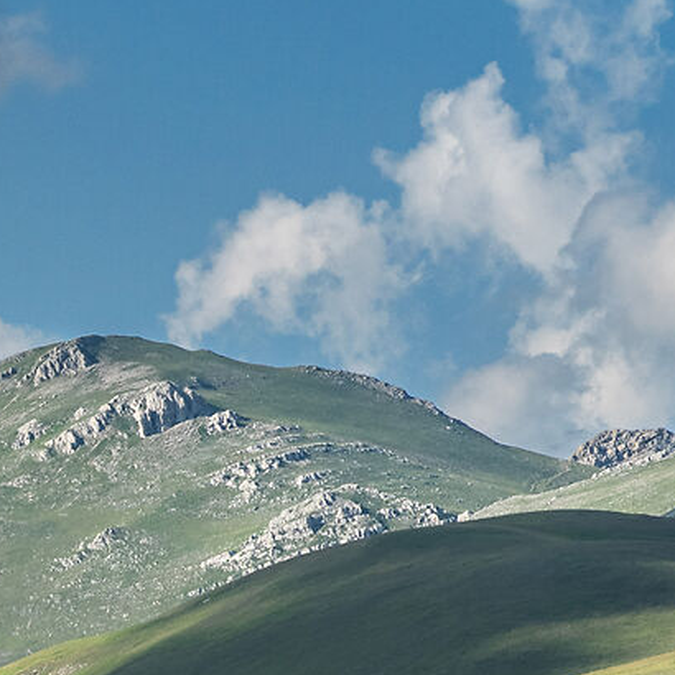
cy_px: 1076
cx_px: -736
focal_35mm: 423
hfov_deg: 4.1
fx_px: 9332
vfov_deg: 4.1
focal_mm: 85
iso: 200
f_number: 9
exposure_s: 1/2500
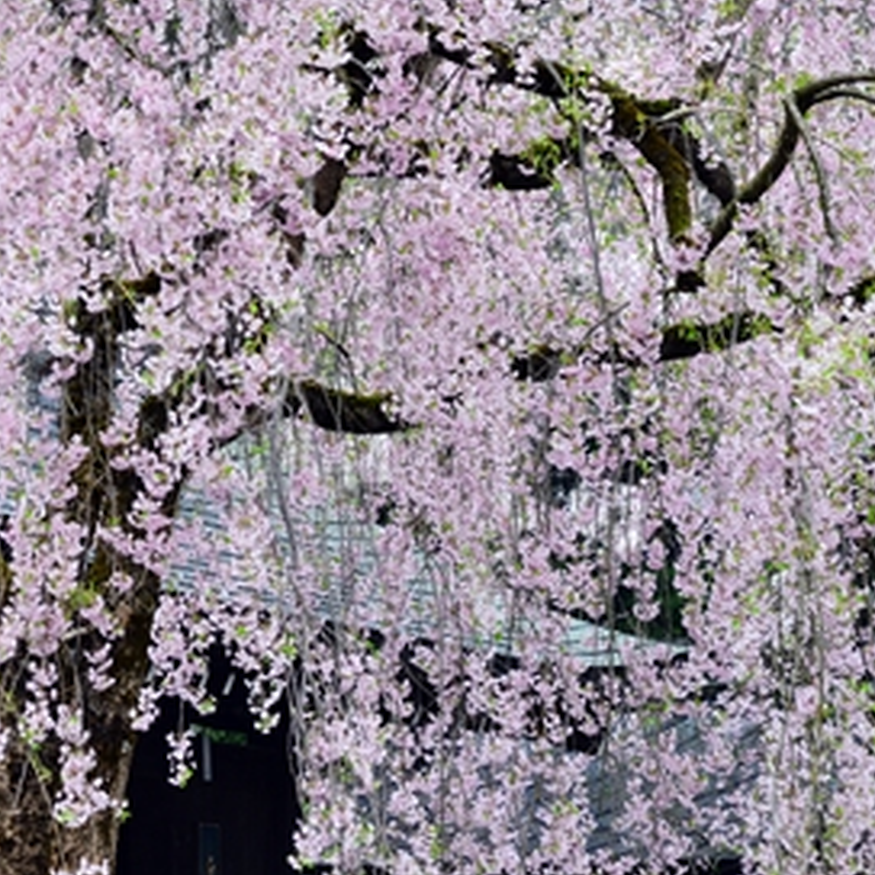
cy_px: 19
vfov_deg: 5.8
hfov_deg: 5.8
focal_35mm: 300
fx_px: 8579
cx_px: -109
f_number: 8
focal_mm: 120
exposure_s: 1/250
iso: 400
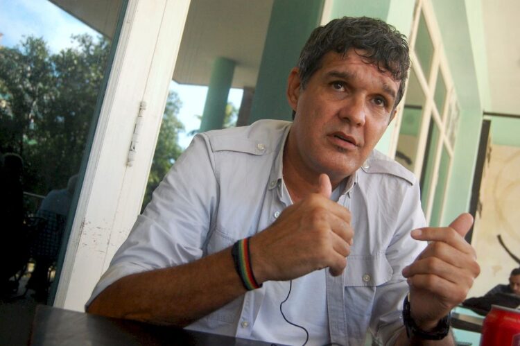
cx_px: 260
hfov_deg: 49.6
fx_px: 563
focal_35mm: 39
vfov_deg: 34.2
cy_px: 173
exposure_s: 1/250
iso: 800
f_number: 4.2
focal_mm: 26
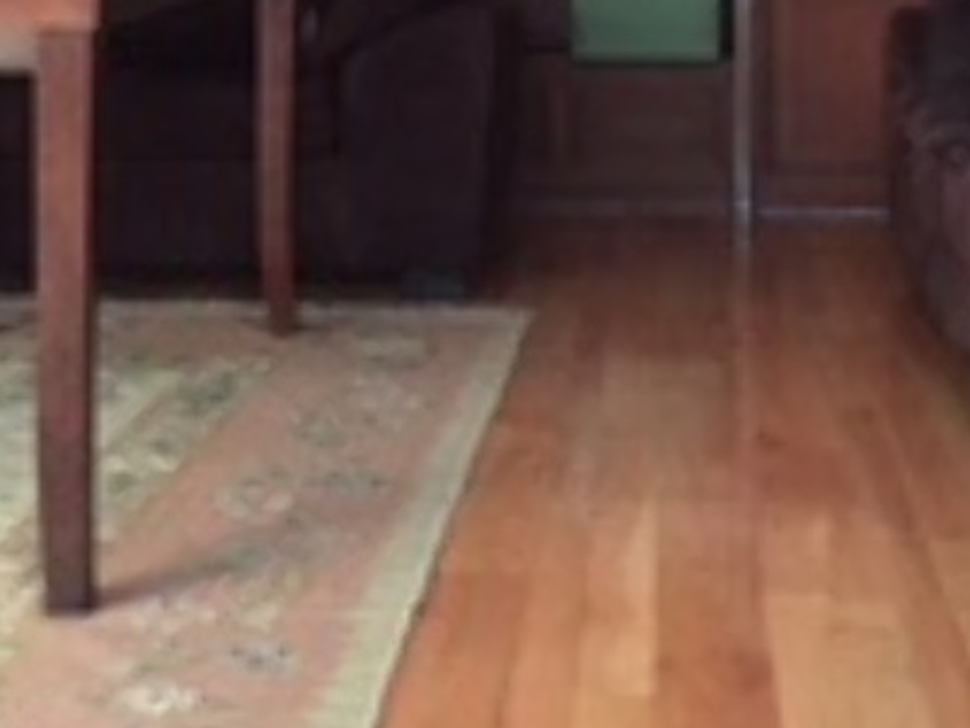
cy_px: -179
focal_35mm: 74
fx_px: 2074
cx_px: 402
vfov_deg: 18.7
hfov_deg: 26.3
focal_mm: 4.15
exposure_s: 1/15
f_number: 2.2
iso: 400
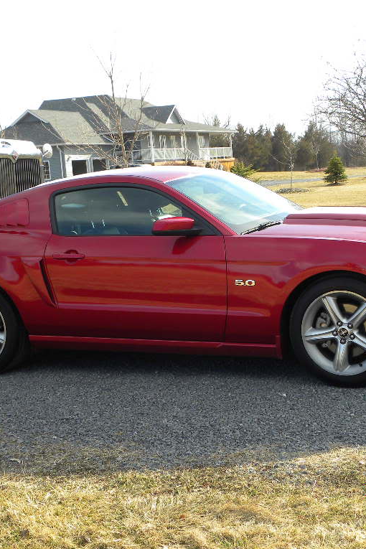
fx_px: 976
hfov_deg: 21.2
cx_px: 225
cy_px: 274
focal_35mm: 64
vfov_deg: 31.4
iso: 64
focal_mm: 8.2
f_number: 4.5
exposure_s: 1/211
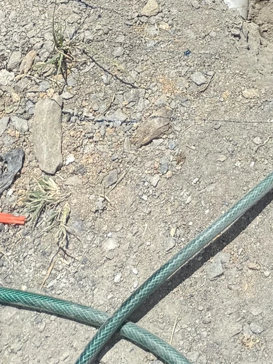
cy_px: -291
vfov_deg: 16.5
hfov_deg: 13.1
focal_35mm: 100
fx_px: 1052
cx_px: 520
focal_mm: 6.76
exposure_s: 1/4975
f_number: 1.78
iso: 80
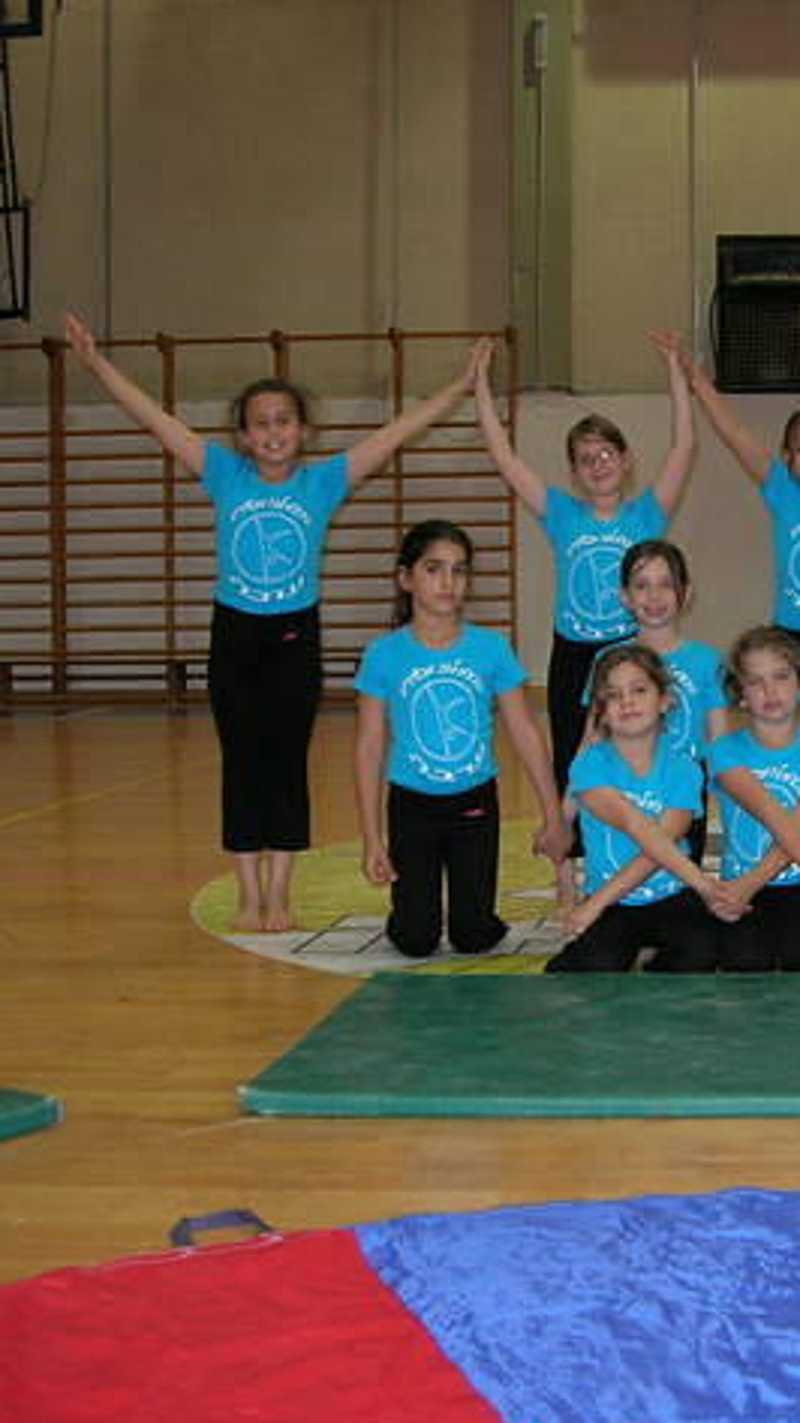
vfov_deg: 37.2
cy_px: 713
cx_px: 884
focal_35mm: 56
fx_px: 2112
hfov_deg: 20.4
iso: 91
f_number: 2.8
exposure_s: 1/60.1
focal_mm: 7.8
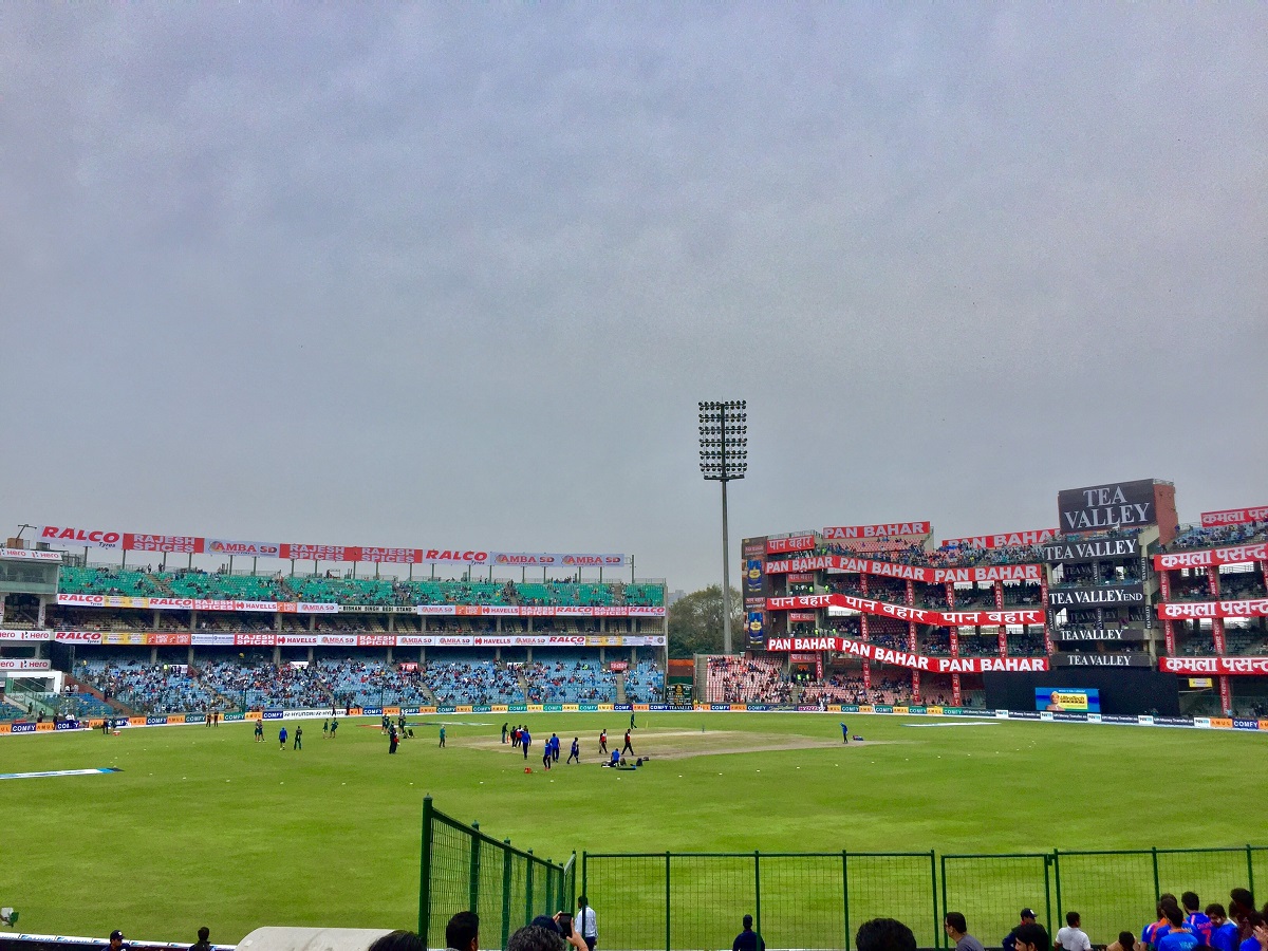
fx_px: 1062
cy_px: 476
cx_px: 634
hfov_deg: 61.7
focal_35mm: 29
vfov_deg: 48.2
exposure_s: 1/1464
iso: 32
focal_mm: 4.15
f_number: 2.2
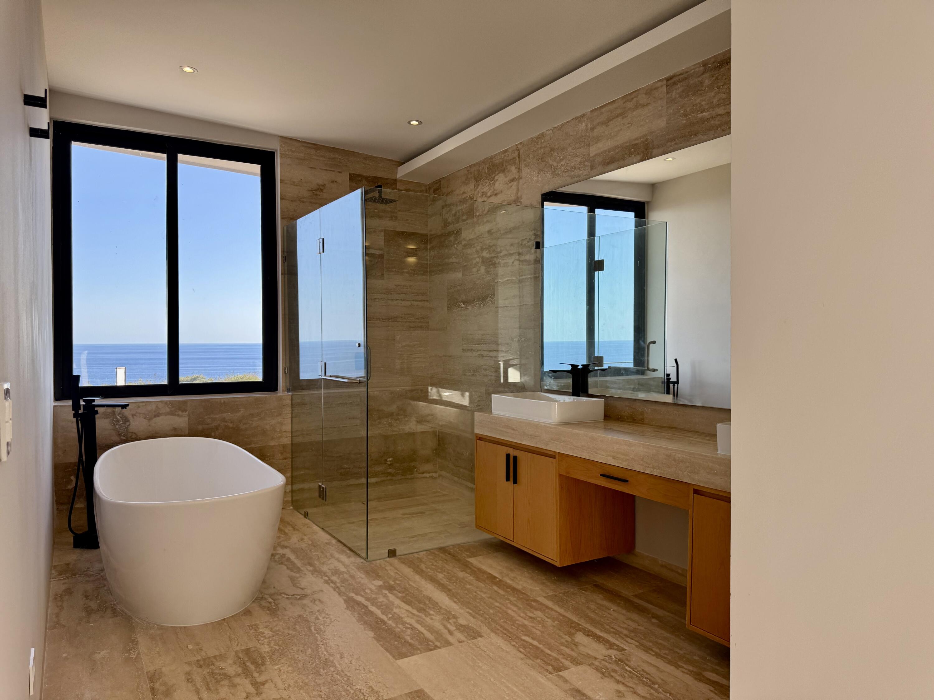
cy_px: 350
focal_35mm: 24
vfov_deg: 56.8
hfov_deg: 71.6
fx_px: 648
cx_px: 467
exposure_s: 1/1192
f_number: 1.78
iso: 100
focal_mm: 6.76
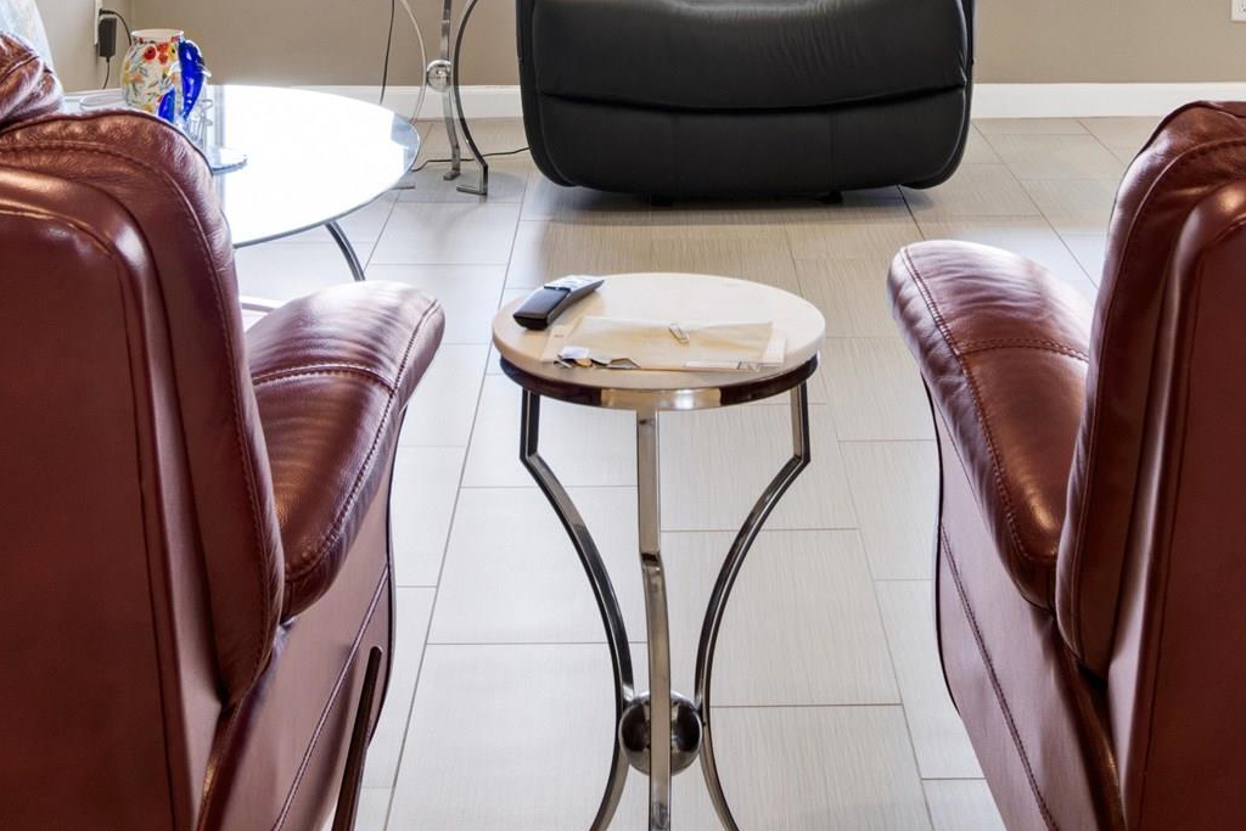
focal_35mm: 69
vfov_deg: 17.9
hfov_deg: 29.2
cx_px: 709
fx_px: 2388
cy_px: -363
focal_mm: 23
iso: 200
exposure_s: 1/13
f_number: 11
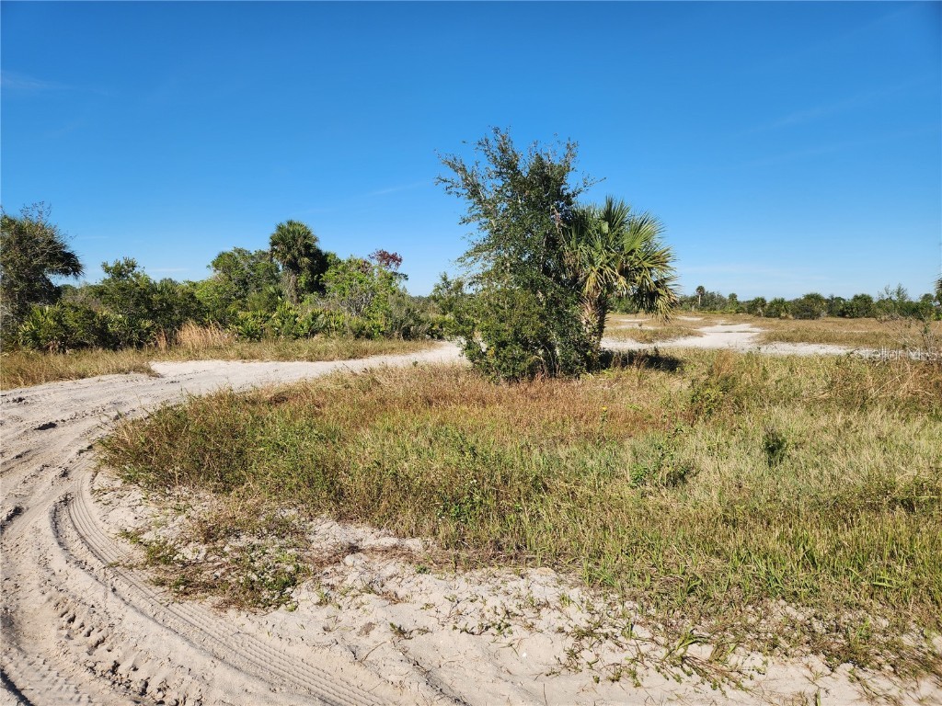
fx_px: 626
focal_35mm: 23
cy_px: 353
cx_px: 471
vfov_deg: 58.9
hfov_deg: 73.9
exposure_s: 1/1859
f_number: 1.8
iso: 20
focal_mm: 5.4
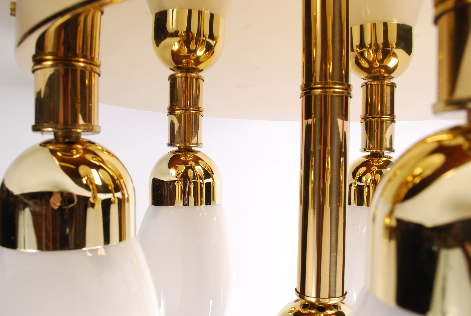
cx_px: 236
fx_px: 432
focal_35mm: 33
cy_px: 158
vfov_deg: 40.1
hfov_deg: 57.2
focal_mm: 22
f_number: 11
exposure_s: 1/100
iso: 100
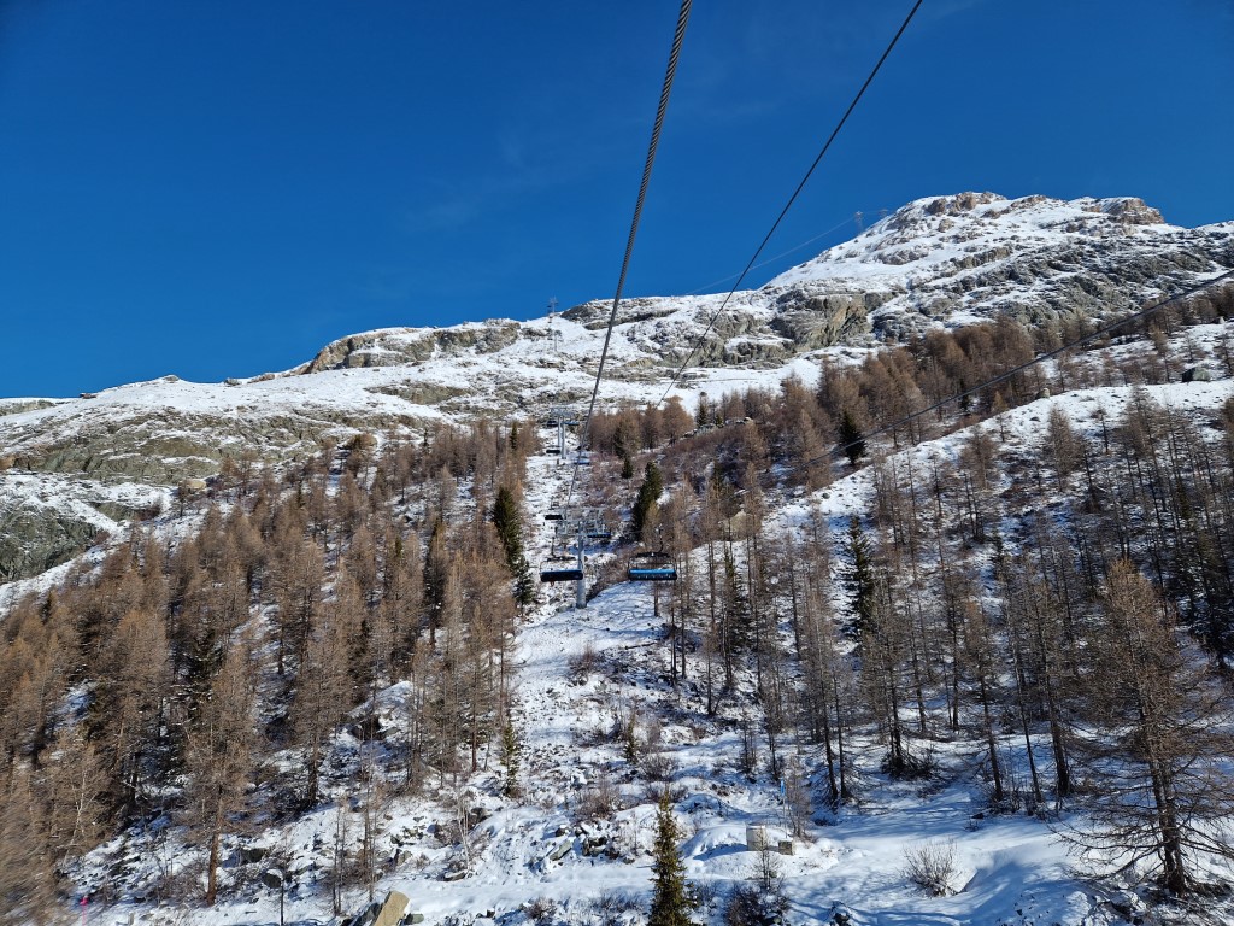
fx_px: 820
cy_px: 463
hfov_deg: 73.9
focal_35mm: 23
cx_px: 617
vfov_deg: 58.9
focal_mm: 5.4
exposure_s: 1/1924
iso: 50
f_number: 1.8
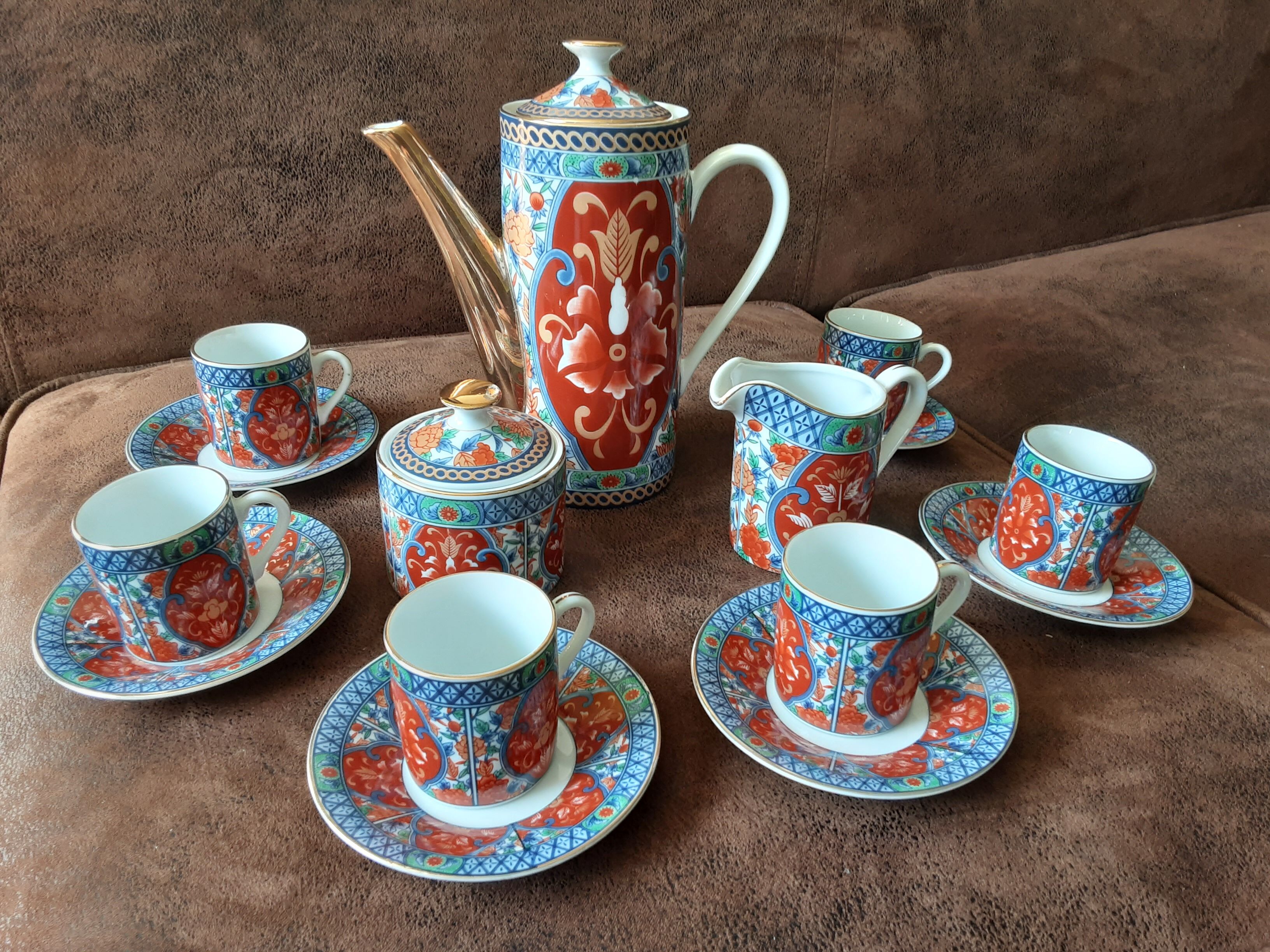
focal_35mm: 28
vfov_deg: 49.7
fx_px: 1027
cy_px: 476
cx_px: 635
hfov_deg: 63.4
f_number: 1.9
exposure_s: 1/50
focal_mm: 2.9
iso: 64
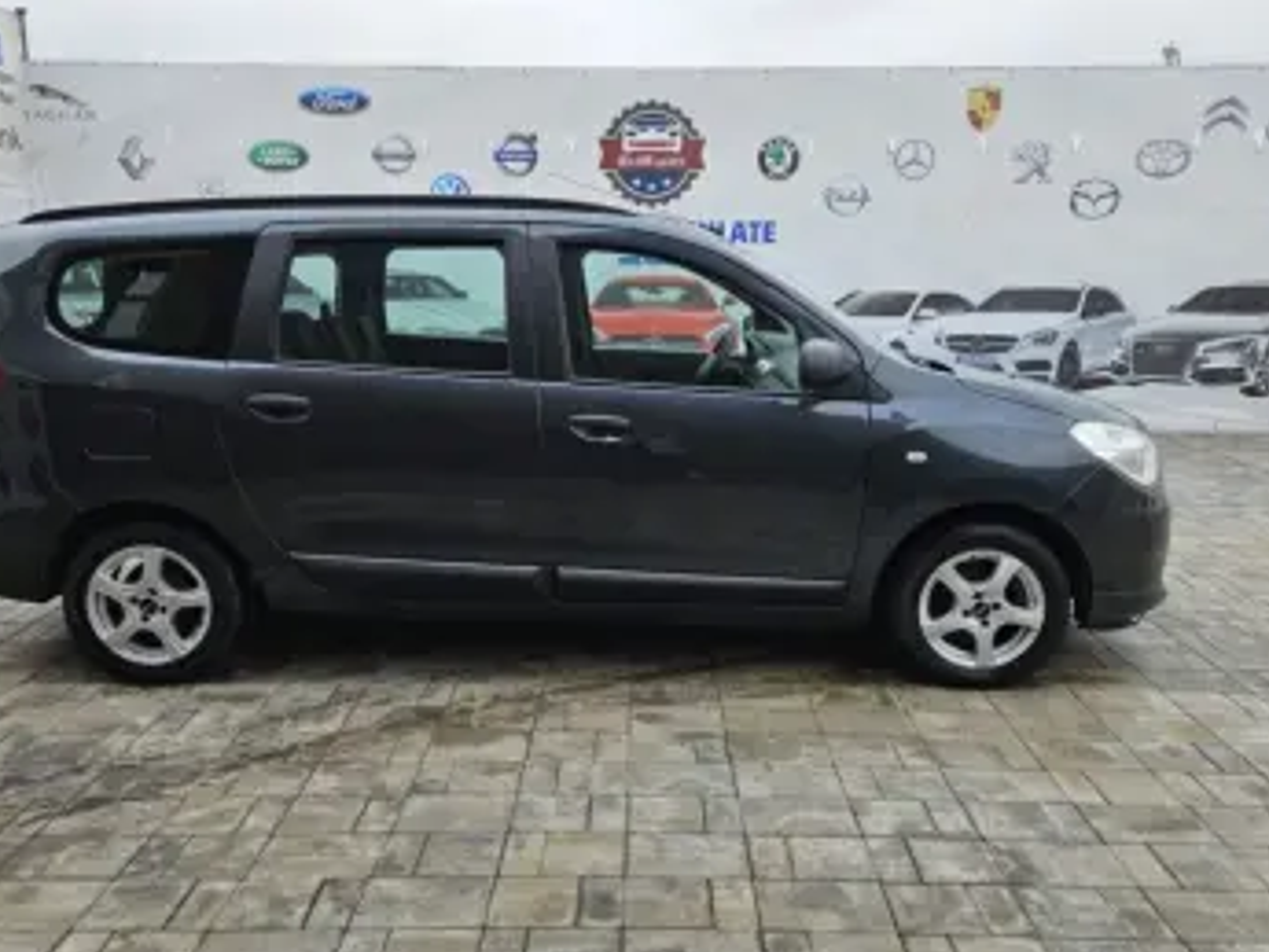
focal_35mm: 24
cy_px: 489
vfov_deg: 56.8
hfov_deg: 71.6
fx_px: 880
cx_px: 622
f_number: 1.8
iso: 64
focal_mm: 5.4
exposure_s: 1/719
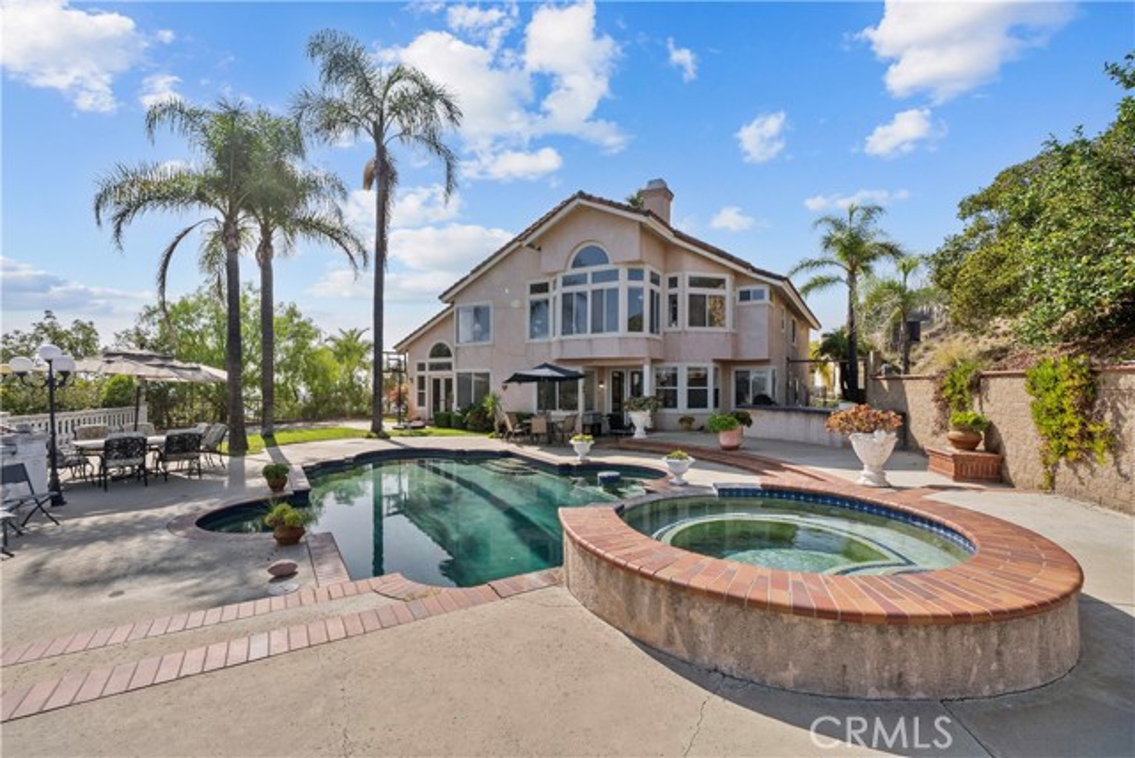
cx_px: 568
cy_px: 379
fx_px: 473
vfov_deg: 77.4
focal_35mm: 15
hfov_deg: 100.4
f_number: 9
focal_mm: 15
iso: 250
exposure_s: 1/400
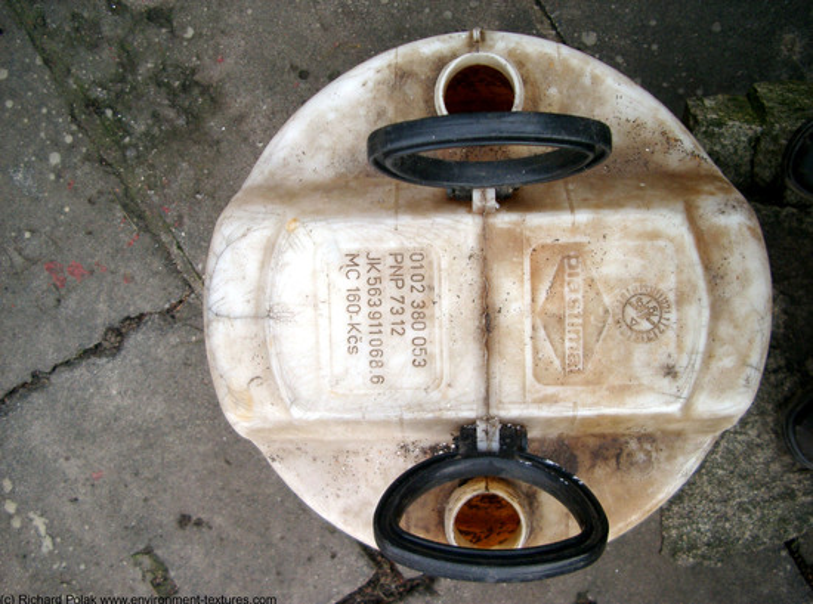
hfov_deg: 50.3
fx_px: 866
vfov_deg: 38.5
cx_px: 406
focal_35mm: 37
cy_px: 302
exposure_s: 1/400
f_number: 2.6
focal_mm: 7.6
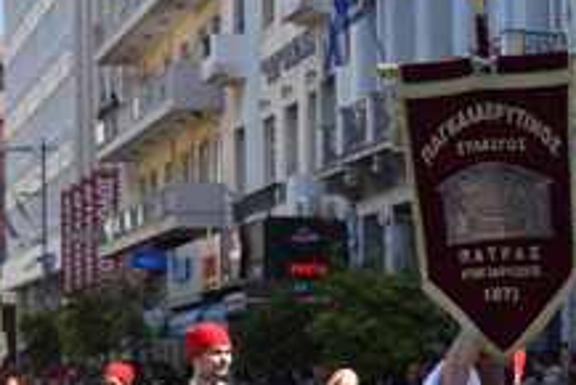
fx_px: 2562
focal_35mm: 160
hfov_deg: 12.8
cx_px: 472
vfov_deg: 8.5
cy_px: 376
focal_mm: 58
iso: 200
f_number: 4.5
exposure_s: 1/1600
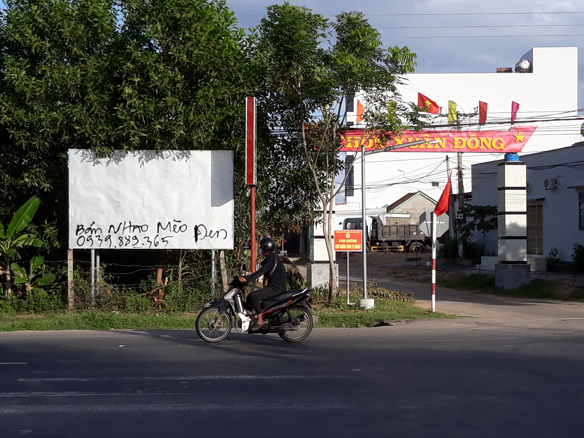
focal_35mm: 27
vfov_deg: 51.4
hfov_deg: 65.3
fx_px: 456
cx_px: 292
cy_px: 219
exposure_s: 1/1718
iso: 40
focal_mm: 3.71
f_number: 1.7
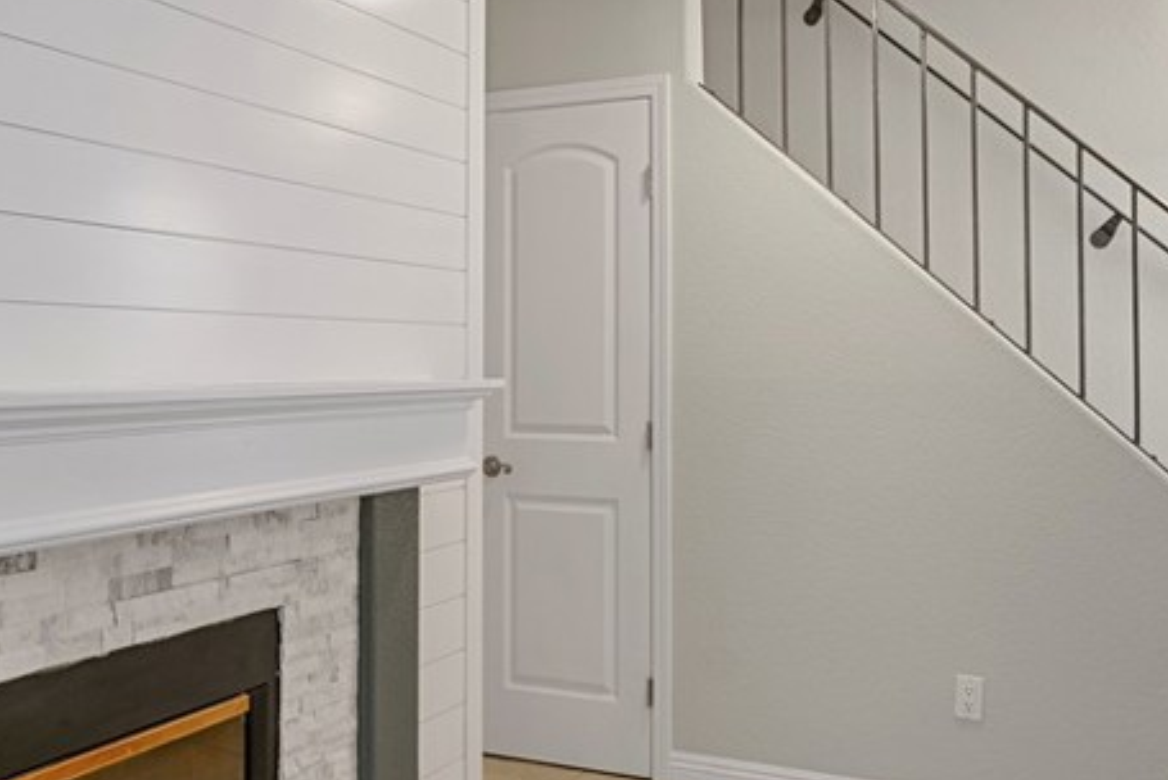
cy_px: 368
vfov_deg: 36.9
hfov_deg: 53.0
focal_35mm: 36
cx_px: 644
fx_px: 1169
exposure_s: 1/4
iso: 250
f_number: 6.3
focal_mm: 16
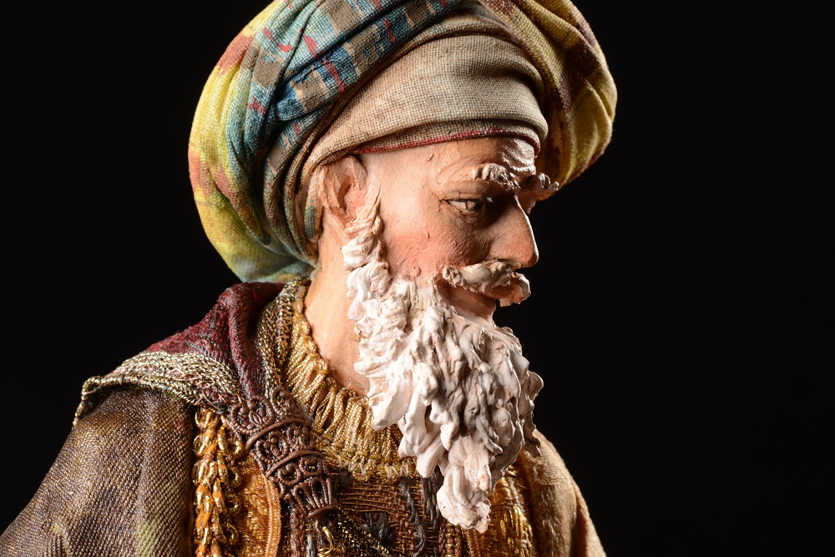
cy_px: 278
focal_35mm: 105
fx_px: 2436
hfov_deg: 19.5
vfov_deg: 13.0
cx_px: 418
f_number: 20
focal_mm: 105
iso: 200
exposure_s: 1/100
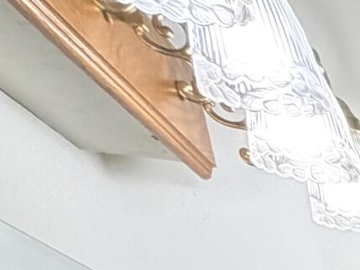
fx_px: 1018
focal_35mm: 98
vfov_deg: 10.8
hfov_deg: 10.4
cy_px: 788
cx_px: 1178
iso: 200
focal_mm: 2.22
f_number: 2.2
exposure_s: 1/120
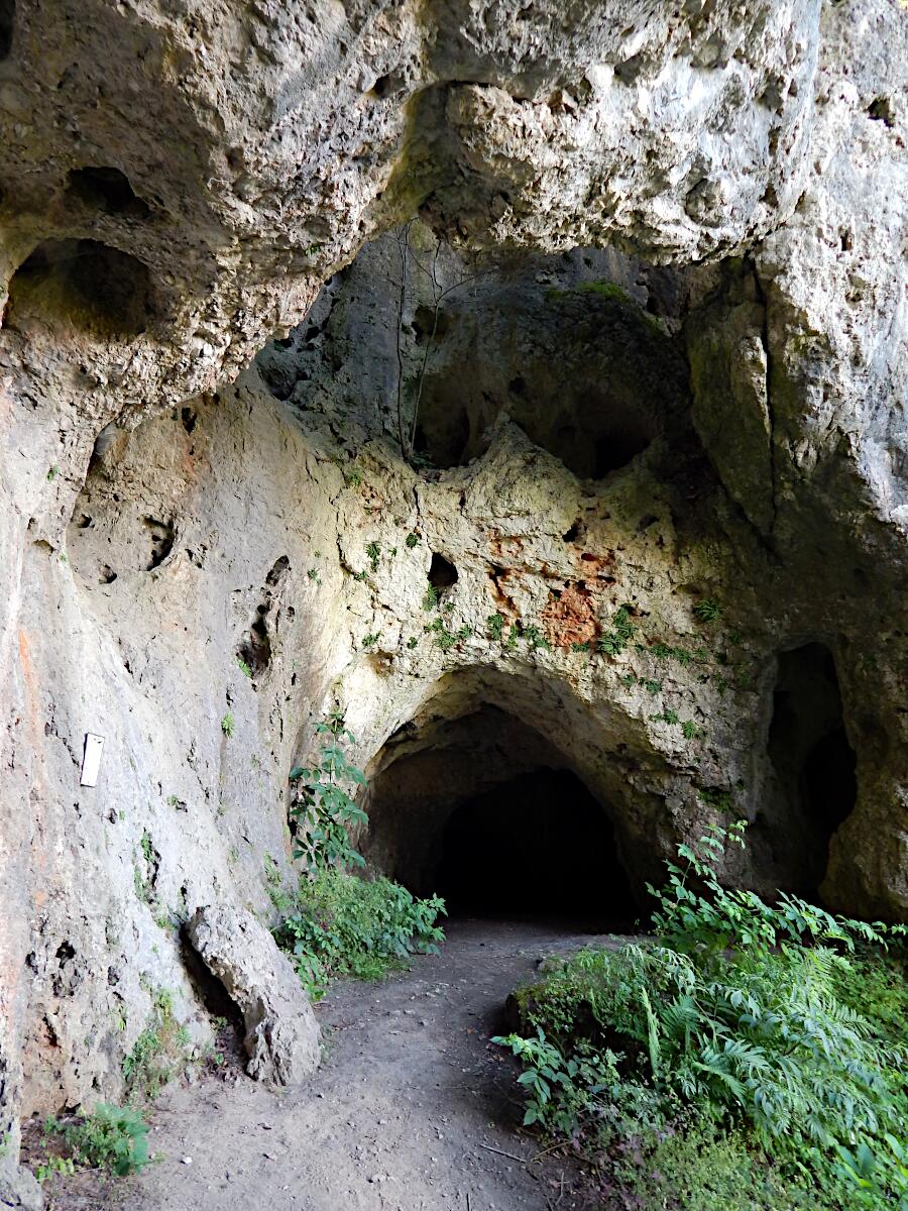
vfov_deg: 69.4
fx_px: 874
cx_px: 454
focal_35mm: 25
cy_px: 606
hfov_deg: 54.9
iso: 160
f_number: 3.1
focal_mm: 4.5
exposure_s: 1/30
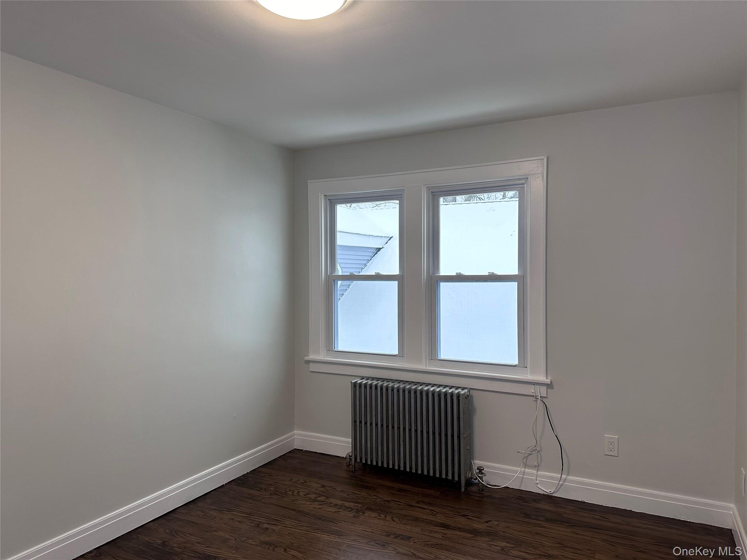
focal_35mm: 24
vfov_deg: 56.8
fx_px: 518
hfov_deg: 71.6
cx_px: 374
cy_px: 280
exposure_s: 1/120
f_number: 1.78
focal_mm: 6.86
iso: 160
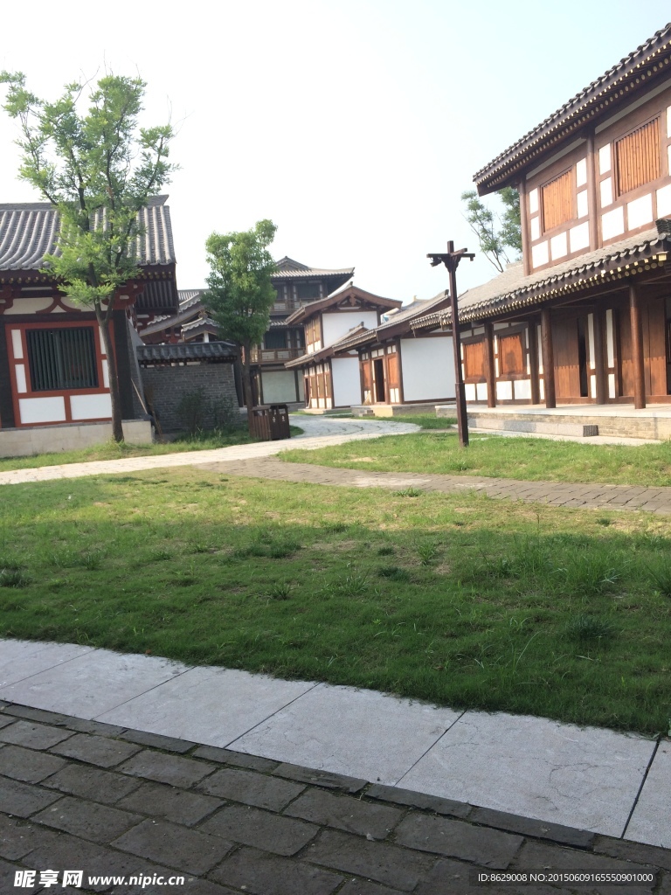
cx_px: 336
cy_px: 448
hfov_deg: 48.2
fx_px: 750
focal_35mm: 29
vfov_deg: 61.7
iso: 32
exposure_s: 1/651
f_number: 2.2
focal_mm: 4.15
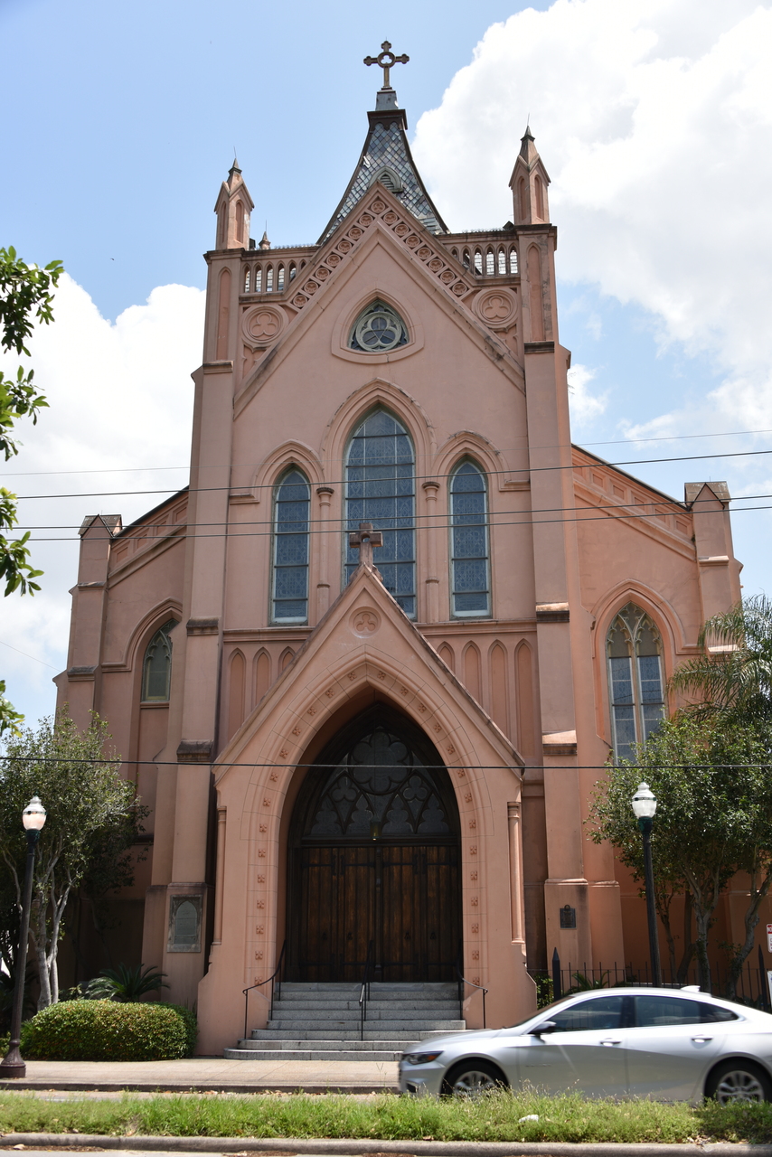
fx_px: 1125
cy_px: 578
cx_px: 386
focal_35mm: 35
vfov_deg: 54.4
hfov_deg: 37.9
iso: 100
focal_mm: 35
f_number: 8
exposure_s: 1/250
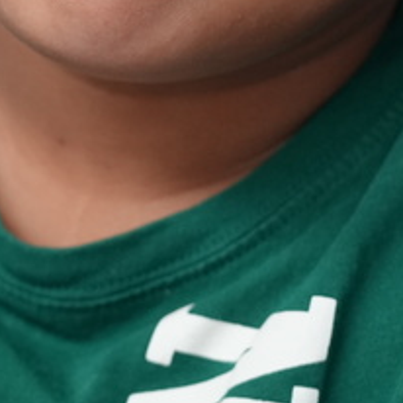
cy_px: -152
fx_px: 7778
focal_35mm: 591
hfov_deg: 3.0
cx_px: 82
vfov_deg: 3.0
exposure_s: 1/160
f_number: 4
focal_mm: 139.6
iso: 1600
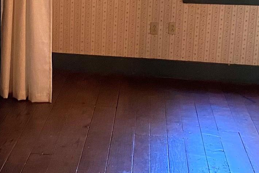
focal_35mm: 78
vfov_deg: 17.3
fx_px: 561
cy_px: 26
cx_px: 6
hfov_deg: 24.9
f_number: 1.8
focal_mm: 4.25
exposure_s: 1/60
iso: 320
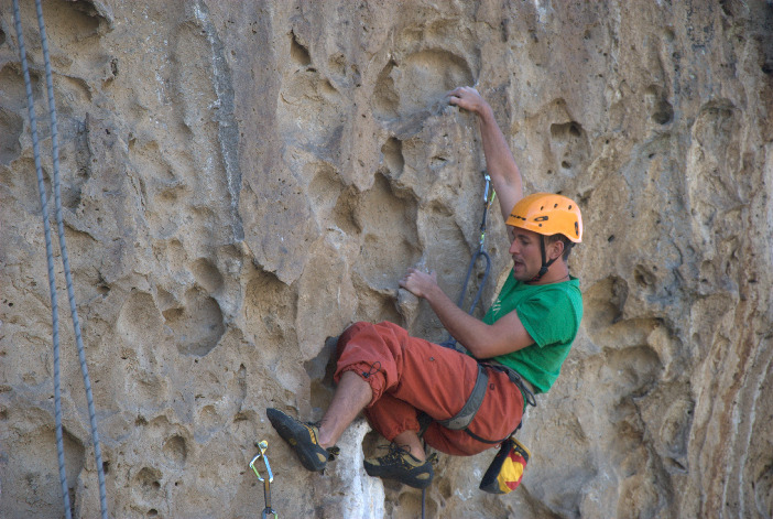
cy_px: 260
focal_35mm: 158
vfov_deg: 8.8
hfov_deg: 13.0
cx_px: 386
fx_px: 3388
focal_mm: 105
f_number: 5.6
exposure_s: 1/125
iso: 220
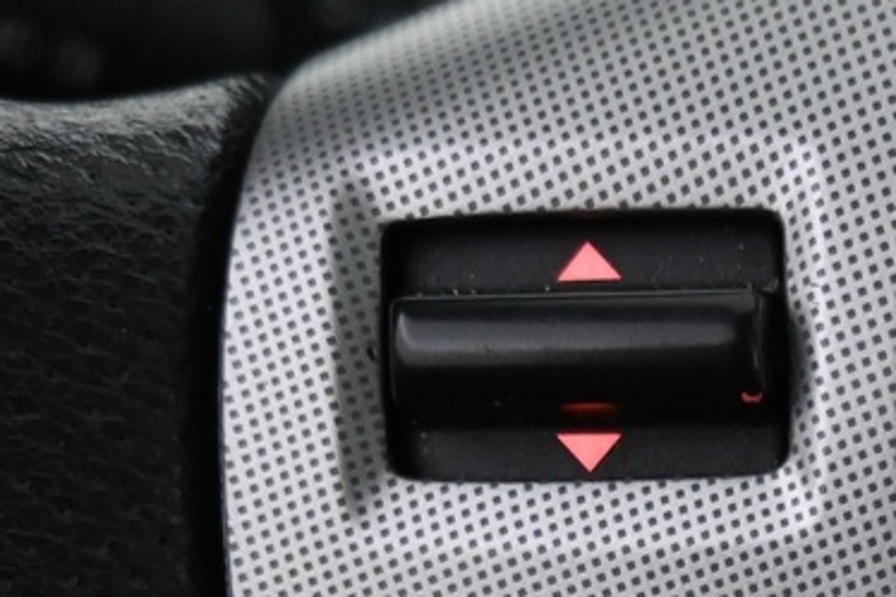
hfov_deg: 19.0
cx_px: 946
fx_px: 2587
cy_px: 966
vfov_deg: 12.3
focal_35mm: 104
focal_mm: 16
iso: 1600
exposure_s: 1/25
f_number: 3.5
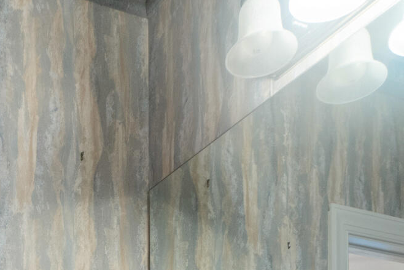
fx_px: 640
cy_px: 502
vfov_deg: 18.2
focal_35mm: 57
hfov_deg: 32.9
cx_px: 27
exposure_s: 1/1.25
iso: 400
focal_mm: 10
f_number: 8
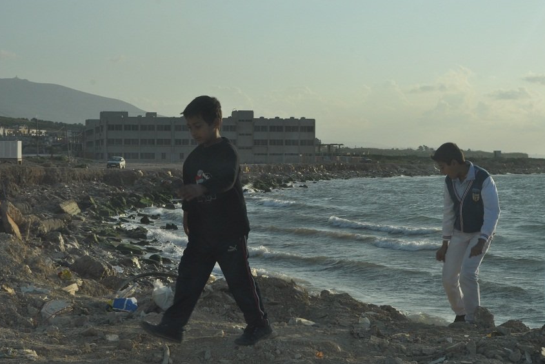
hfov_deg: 27.7
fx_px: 1105
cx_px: 272
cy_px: 182
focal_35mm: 73
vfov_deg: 18.7
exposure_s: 1/200
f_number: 9
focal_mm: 48
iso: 200
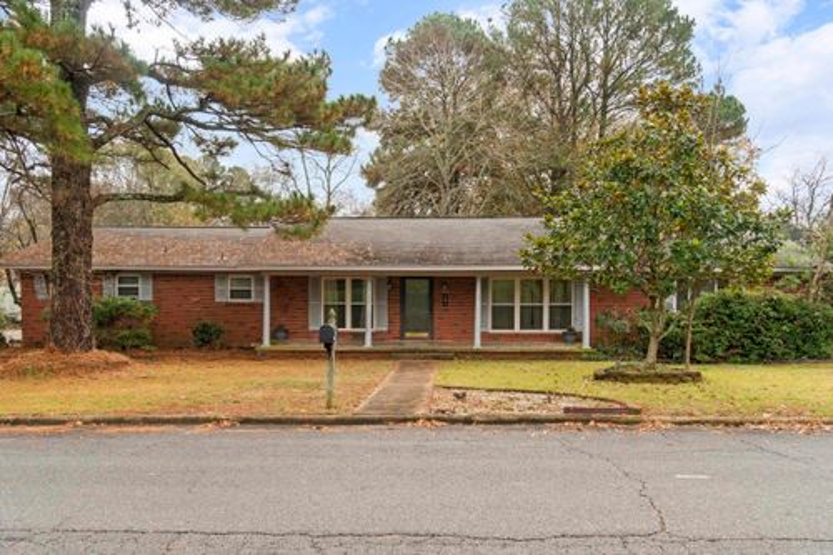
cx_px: 416
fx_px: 625
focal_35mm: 27
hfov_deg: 67.4
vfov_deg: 47.9
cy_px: 278
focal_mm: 18
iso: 400
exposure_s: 1/80
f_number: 8
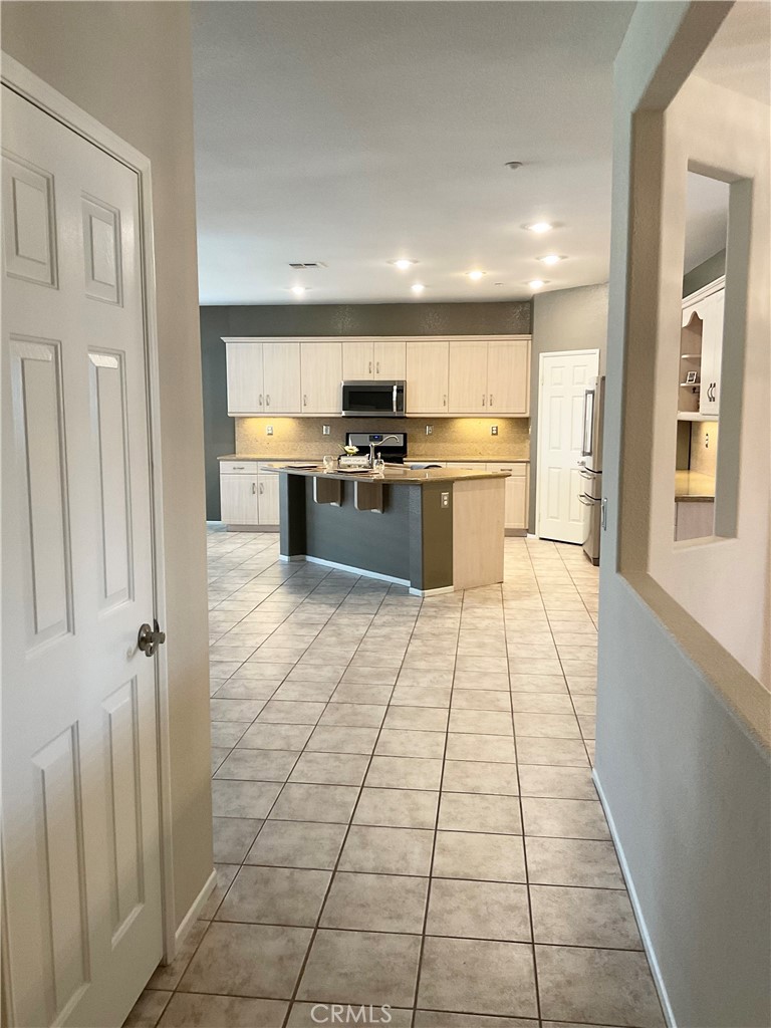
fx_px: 861
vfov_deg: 61.7
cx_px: 386
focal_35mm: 29
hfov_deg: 48.2
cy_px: 514
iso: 100
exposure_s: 1/60
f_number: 1.8
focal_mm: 3
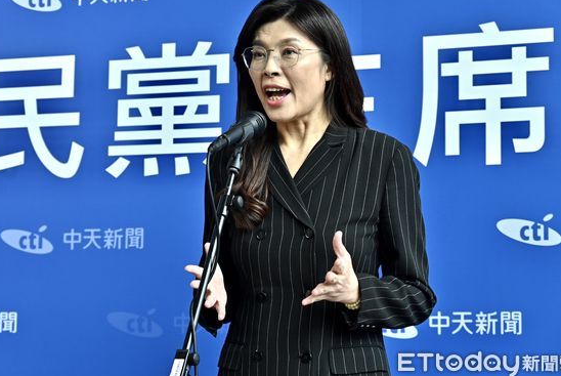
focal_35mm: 93
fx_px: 1451
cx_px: 277
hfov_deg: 21.9
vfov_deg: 14.8
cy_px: 178
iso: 800
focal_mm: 85
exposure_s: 1/250
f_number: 6.3
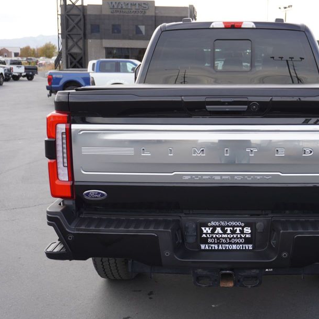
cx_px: 222
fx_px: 490
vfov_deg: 36.1
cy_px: 167
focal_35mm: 47
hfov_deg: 35.6
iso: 100
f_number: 4
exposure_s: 1/60
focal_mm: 22
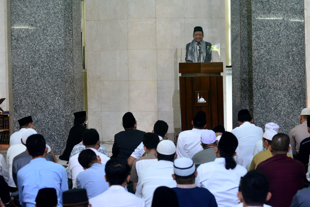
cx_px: 155
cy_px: 104
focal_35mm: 80
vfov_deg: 17.1
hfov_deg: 25.4
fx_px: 689
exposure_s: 1/125
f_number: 5.6
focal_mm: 80
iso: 3200
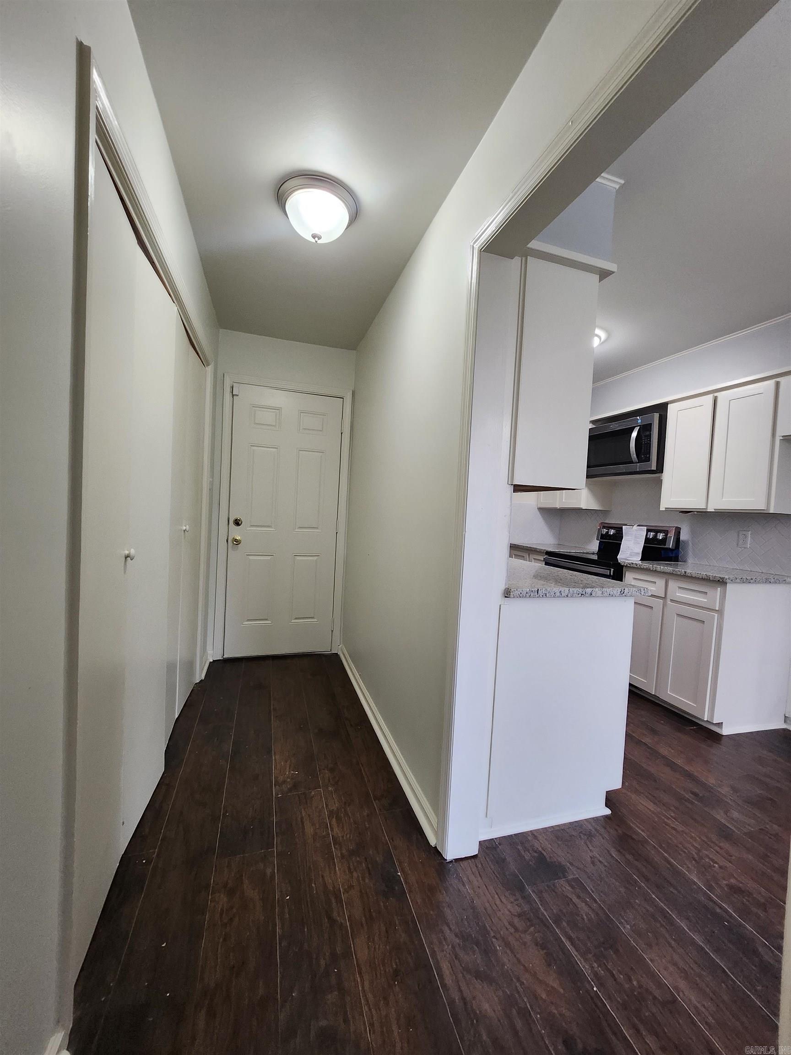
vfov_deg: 106.2
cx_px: 396
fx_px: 396
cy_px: 528
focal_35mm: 13
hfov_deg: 89.9
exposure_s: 1/60
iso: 250
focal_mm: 1.74
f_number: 2.2
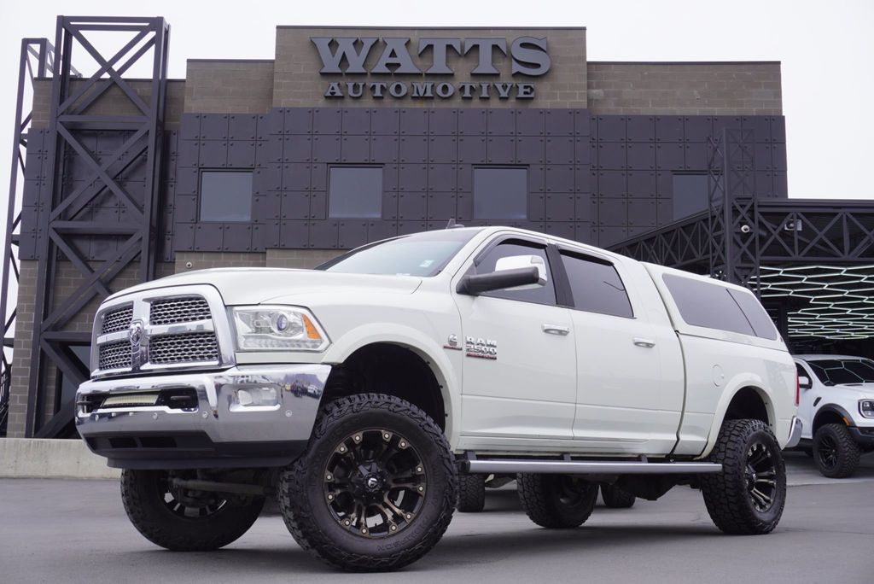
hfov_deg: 46.4
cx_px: 437
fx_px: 1020
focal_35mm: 42
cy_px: 292
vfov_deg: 31.9
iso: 100
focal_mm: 28
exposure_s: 1/100
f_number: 8
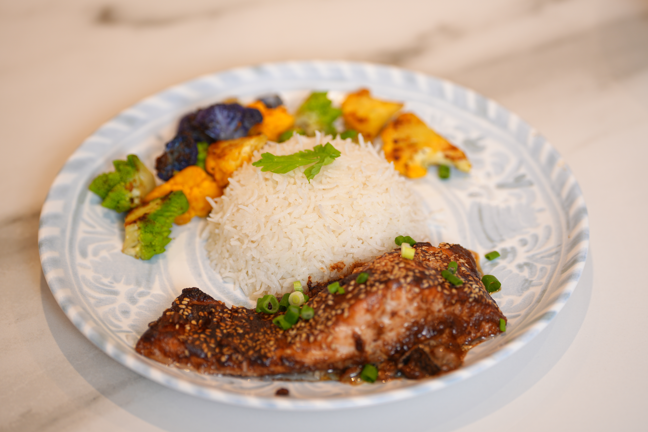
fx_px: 1890
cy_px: 216
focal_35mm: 105
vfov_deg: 13.0
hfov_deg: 19.5
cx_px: 324
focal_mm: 105
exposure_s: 1/50
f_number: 3.2
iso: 100
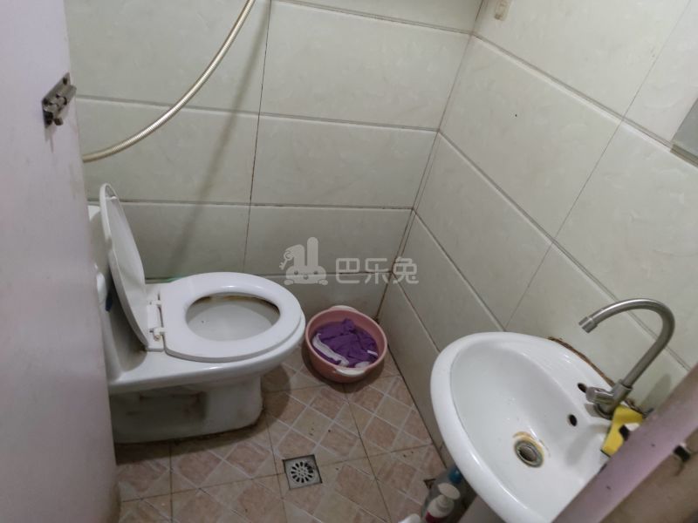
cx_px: 349
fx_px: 484
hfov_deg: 71.6
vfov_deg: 56.8
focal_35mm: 24
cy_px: 262
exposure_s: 1/50
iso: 895
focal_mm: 6.72
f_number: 1.69
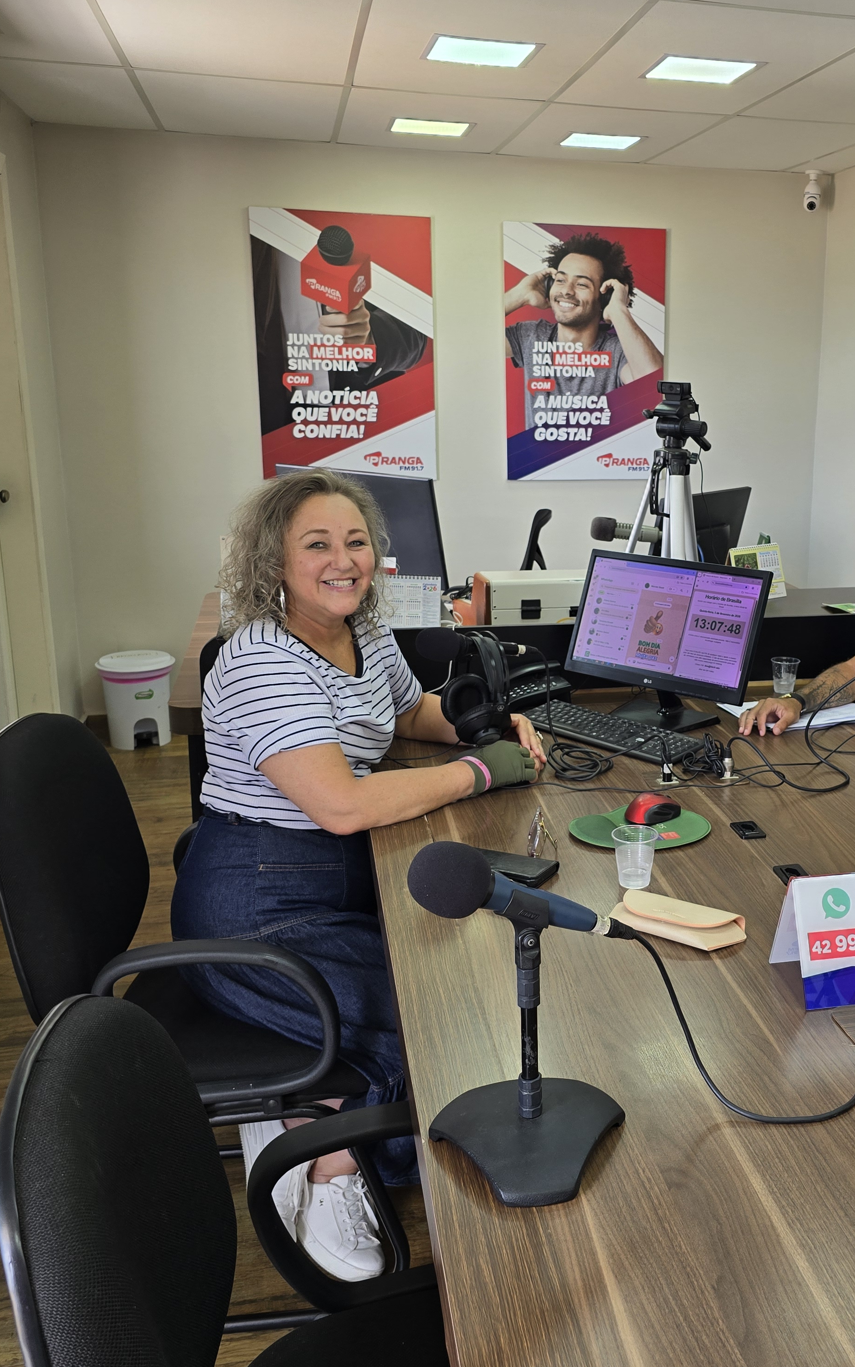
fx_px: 1230
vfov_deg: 58.1
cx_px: 668
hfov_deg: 37.1
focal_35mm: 33
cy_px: 676
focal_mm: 6.3
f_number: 1.7
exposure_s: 1/120
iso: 40
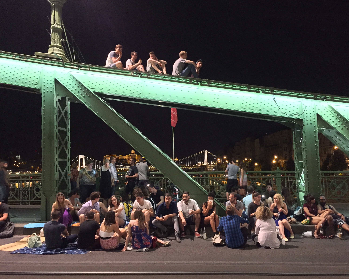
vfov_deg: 47.1
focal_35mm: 31
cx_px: 190
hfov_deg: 57.1
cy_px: 140
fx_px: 320
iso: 500
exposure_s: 1/17
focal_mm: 4.15
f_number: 2.2
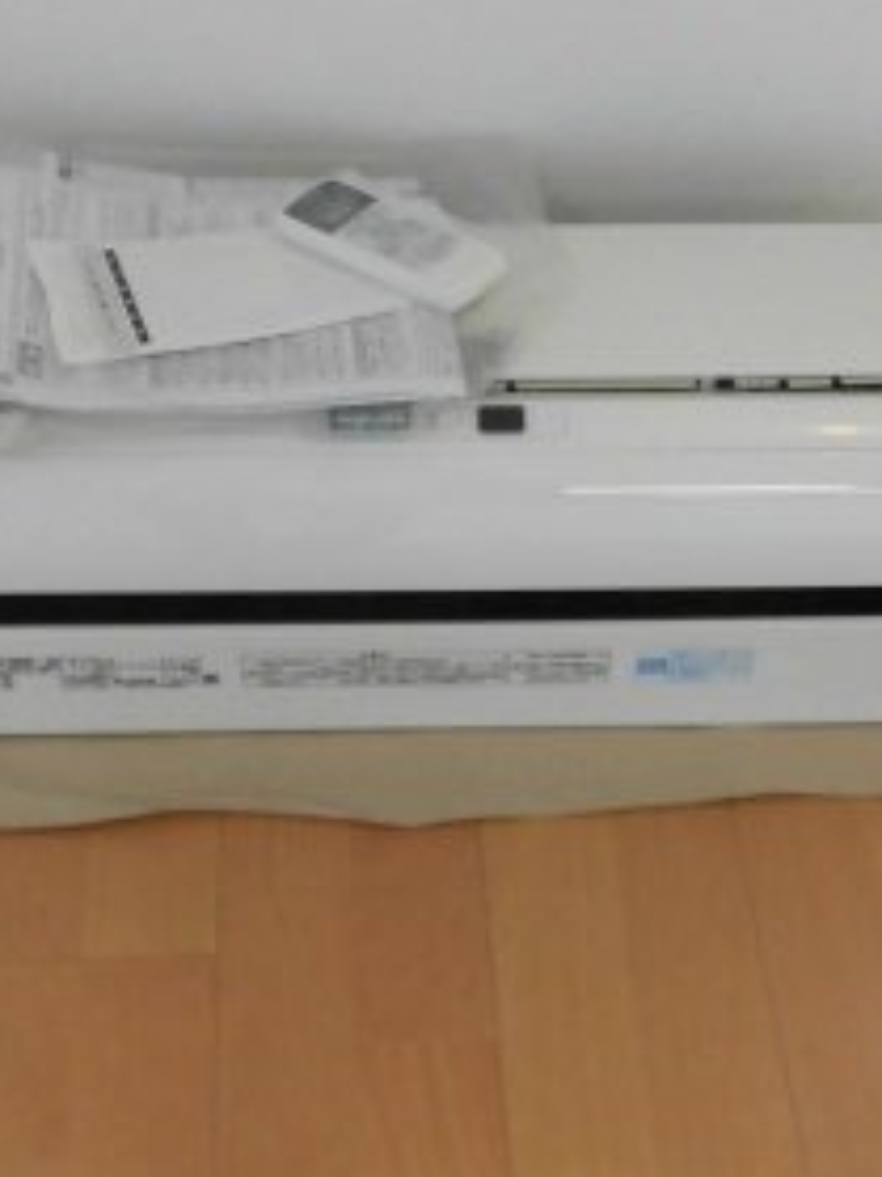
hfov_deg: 26.5
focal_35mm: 55
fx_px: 1870
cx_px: 452
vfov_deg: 34.8
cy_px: 447
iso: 160
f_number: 3.1
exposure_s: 1/60
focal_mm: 4.3
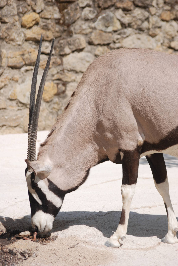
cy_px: 133
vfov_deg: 9.1
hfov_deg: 6.1
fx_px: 1664
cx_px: 89
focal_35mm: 225
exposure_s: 1/1600
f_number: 5
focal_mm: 150
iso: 200
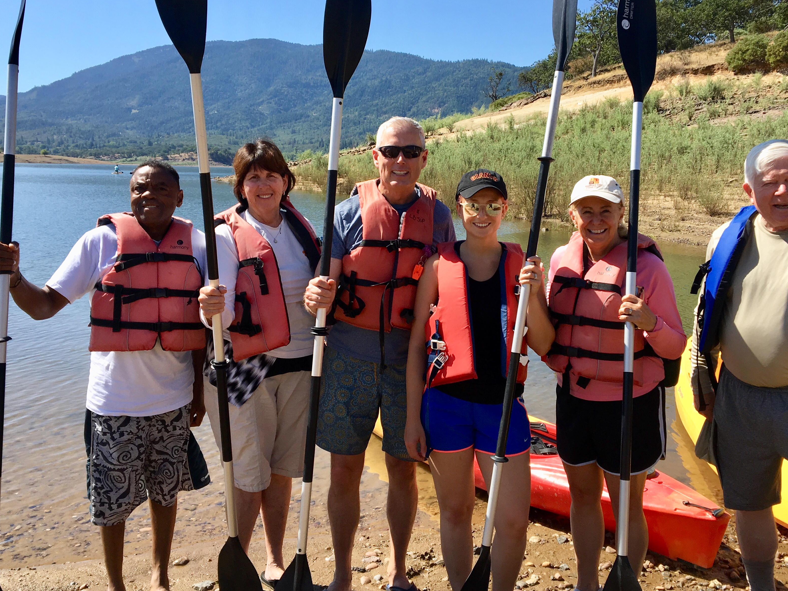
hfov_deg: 50.1
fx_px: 842
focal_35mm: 37
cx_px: 424
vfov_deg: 38.6
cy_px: 262
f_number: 2.2
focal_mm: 4.15
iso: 25
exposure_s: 1/1282
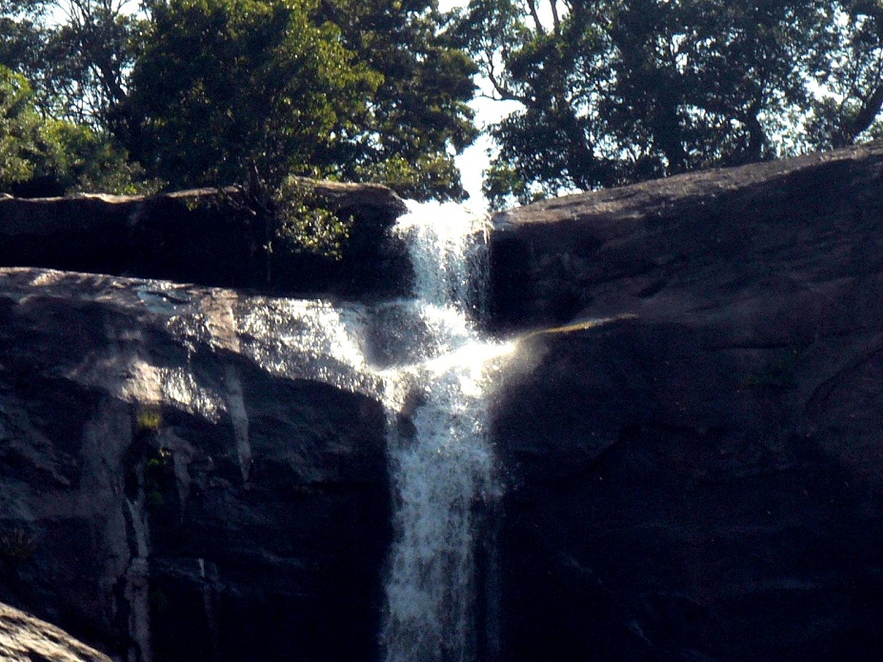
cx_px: 144
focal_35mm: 347
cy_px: 373
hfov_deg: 5.7
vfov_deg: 4.3
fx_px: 8850
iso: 100
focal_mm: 33.5
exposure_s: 1/125
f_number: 8
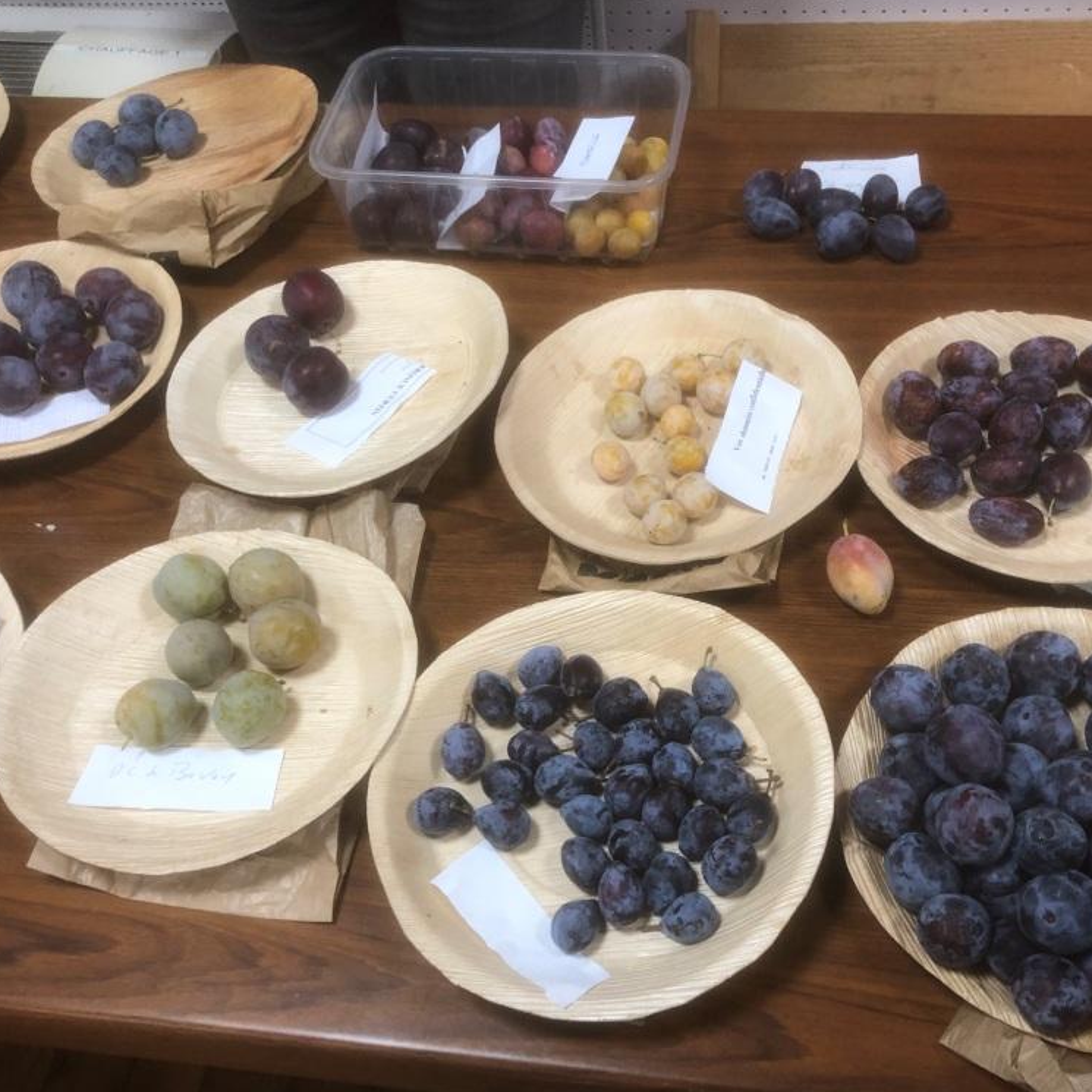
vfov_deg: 48.4
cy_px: 556
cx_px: 602
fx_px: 1213
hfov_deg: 48.4
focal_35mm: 34
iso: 40
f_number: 1.8
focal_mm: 3.99
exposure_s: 1/20
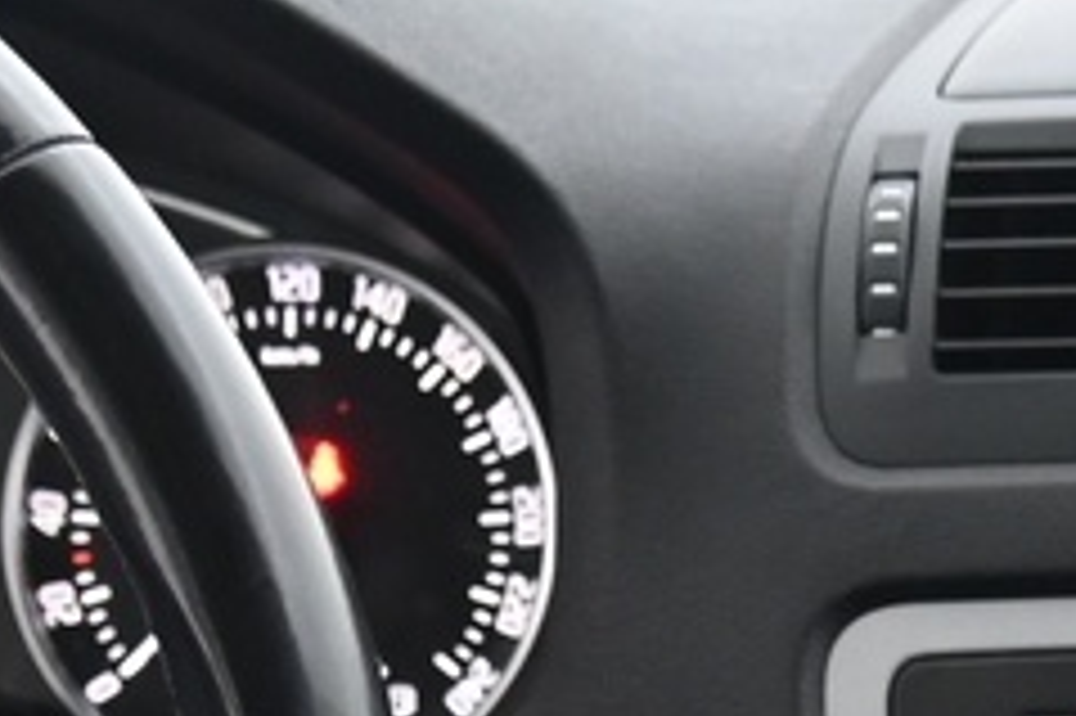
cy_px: 1833
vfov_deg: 7.7
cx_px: 1364
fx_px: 4868
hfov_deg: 12.3
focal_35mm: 163
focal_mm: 24
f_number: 4
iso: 2000
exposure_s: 1/15
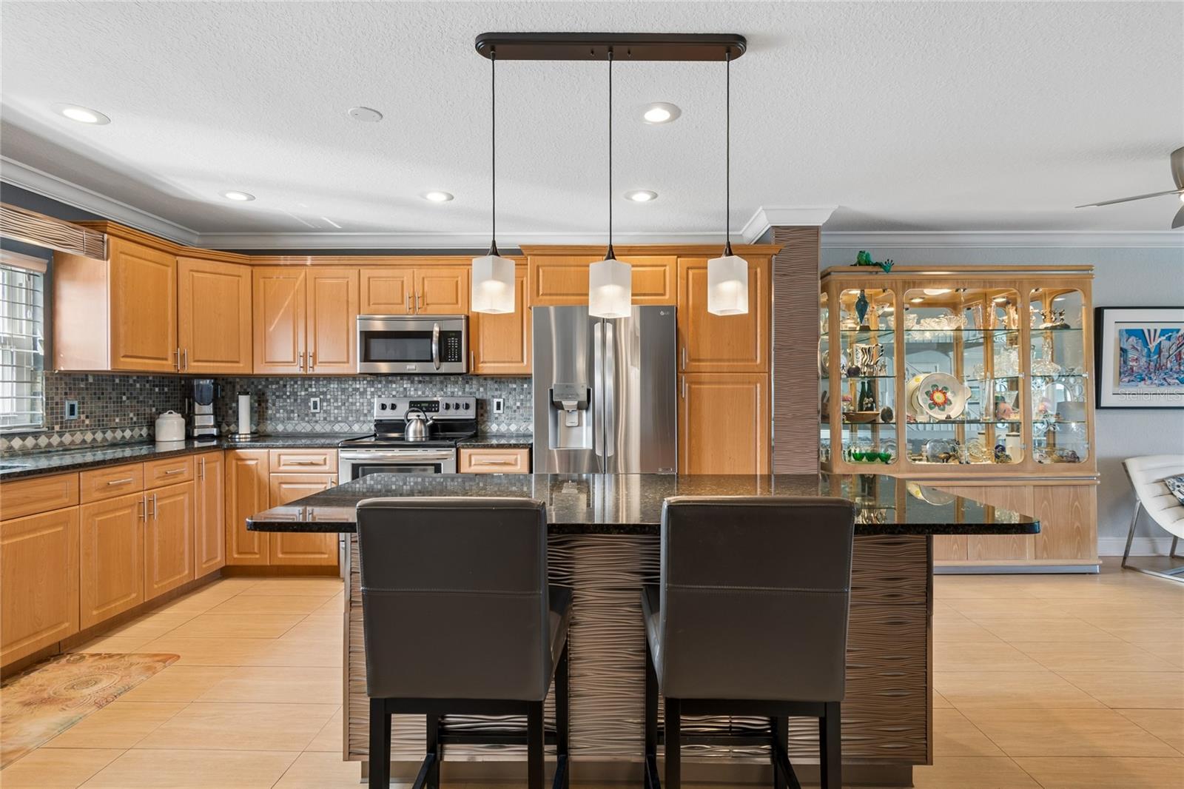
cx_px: 592
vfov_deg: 70.4
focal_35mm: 17
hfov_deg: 93.3
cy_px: 394
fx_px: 559
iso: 100
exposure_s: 1/2
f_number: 7.1
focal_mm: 11.5
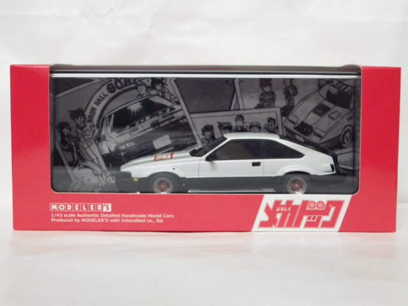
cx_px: 204
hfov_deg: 32.7
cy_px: 153
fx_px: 695
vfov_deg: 24.8
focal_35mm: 59
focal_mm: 10.7
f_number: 4
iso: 800
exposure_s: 1/30
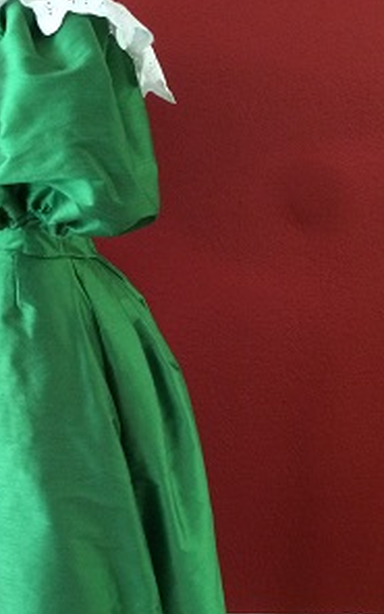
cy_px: 407
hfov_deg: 23.9
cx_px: 11
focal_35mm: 52
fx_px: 871
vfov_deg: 38.5
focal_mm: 4.15
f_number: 2.2
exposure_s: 1/17
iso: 250
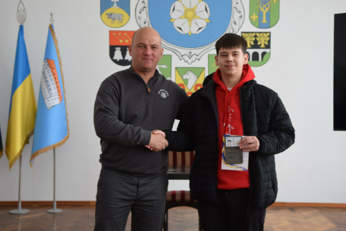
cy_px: 116
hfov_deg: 35.1
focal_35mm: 57
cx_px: 173
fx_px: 548
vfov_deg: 23.8
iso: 900
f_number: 2.8
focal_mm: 38
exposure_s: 1/60
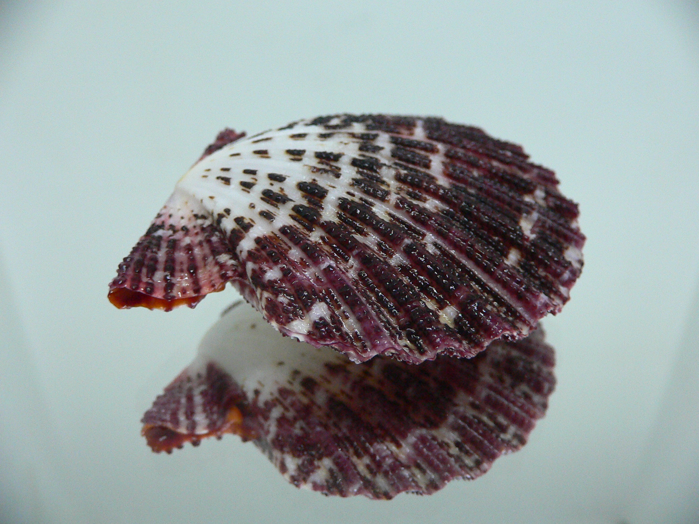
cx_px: 350
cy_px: 262
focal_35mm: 35
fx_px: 707
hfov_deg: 52.6
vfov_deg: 40.7
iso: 200
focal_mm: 4.6
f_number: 2.8
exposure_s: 1/40
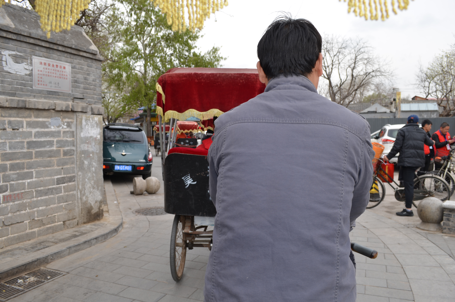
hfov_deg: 67.5
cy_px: 151
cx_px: 228
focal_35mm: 27
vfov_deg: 47.7
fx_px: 341
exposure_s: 1/200
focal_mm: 18
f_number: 6.3
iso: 100
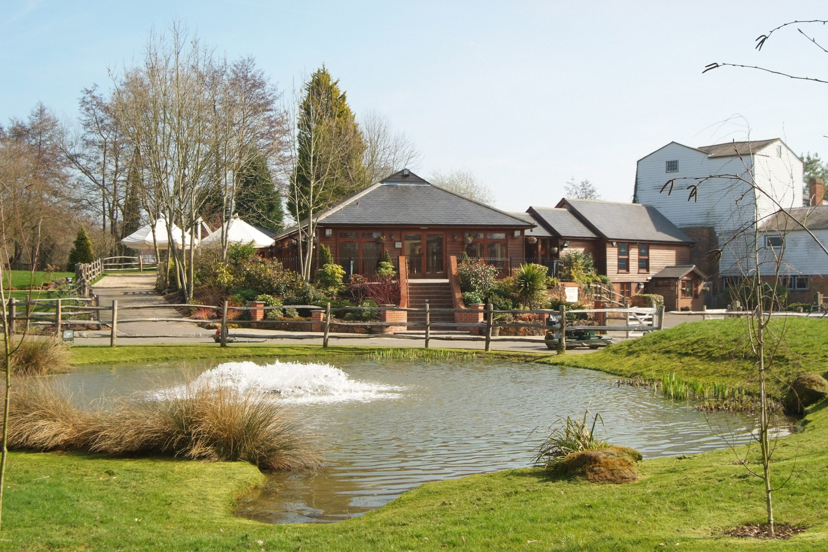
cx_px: 414
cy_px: 276
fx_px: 1035
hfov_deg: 43.6
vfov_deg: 29.9
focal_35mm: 45
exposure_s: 1/250
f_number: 11
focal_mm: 30
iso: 400
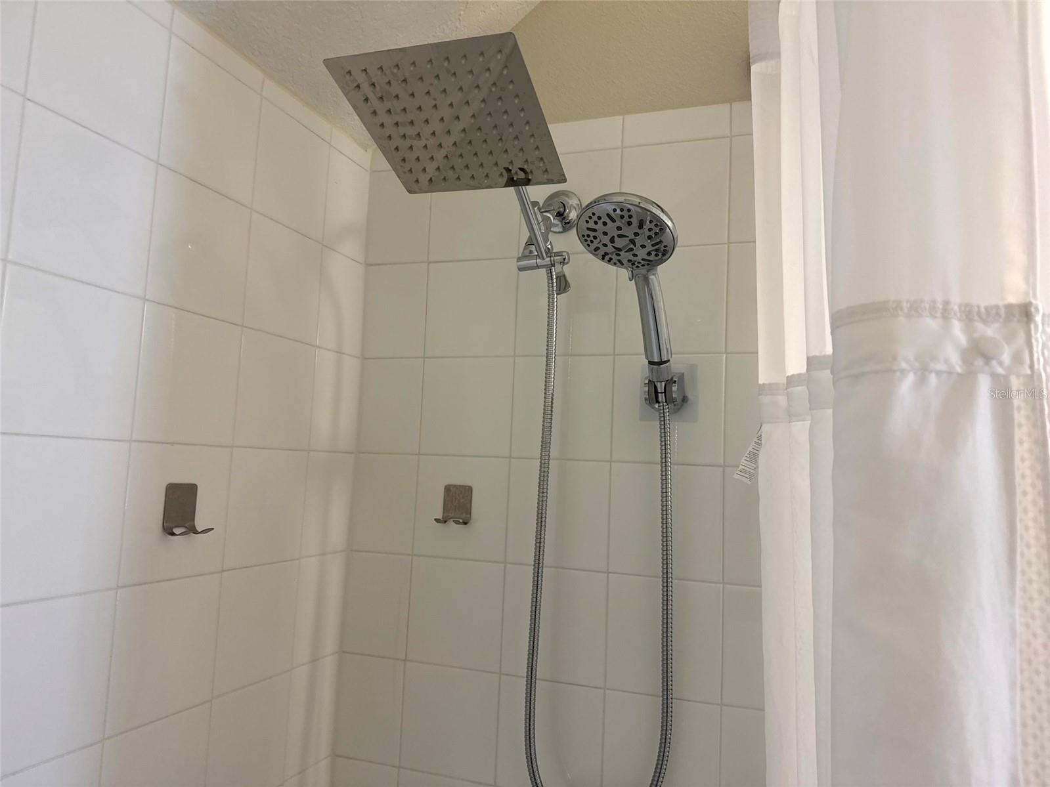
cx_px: 525
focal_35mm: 24
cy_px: 394
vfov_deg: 56.8
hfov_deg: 71.6
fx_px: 728
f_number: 1.78
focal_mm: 6.76
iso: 160
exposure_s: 1/60
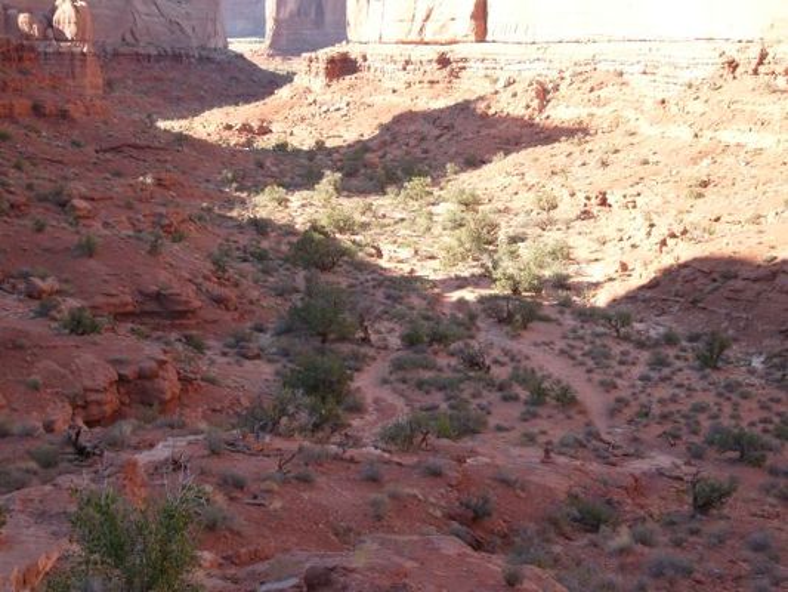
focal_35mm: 52
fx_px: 1184
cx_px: 394
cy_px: 296
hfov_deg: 36.8
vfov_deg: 28.0
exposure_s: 1/250
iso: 80
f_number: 3.3
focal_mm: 8.7
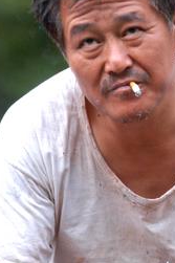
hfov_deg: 2.3
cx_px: 145
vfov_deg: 3.5
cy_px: 133
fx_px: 4366
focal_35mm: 598
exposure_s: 1/400
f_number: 4
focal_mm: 200
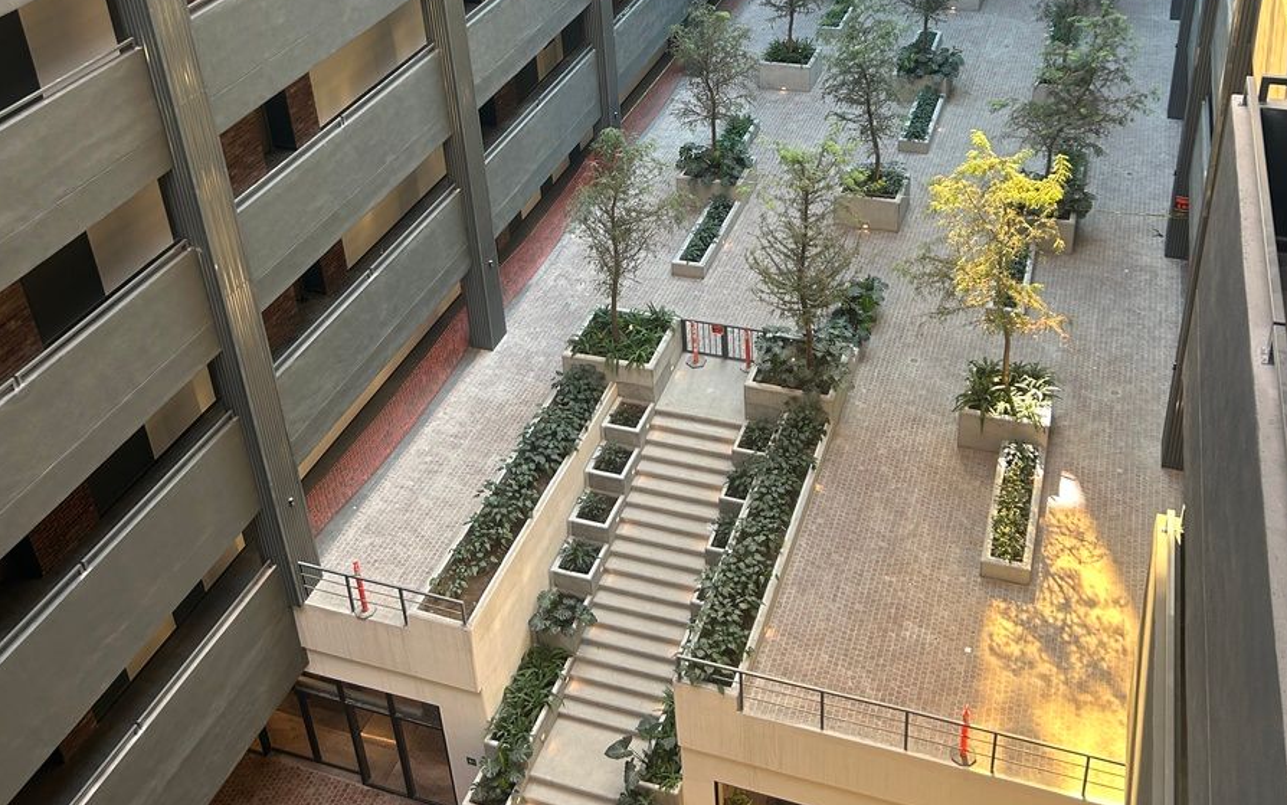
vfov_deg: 33.6
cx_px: 644
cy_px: 174
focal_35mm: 37
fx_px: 1298
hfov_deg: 52.7
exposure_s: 1/121
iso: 50
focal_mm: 5.7
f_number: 1.5
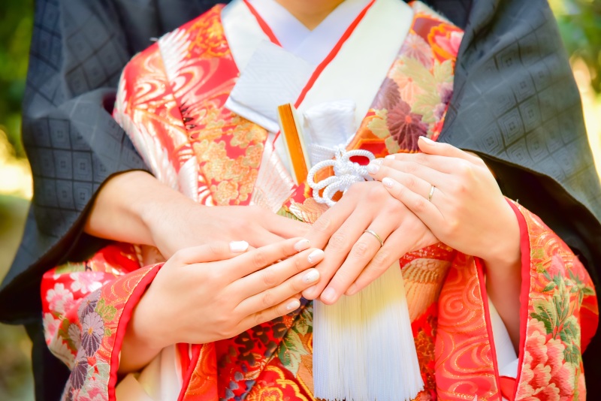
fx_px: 2004
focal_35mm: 120
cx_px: 300
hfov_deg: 17.1
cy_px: 200
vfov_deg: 11.4
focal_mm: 120
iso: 800
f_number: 4
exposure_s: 1/250
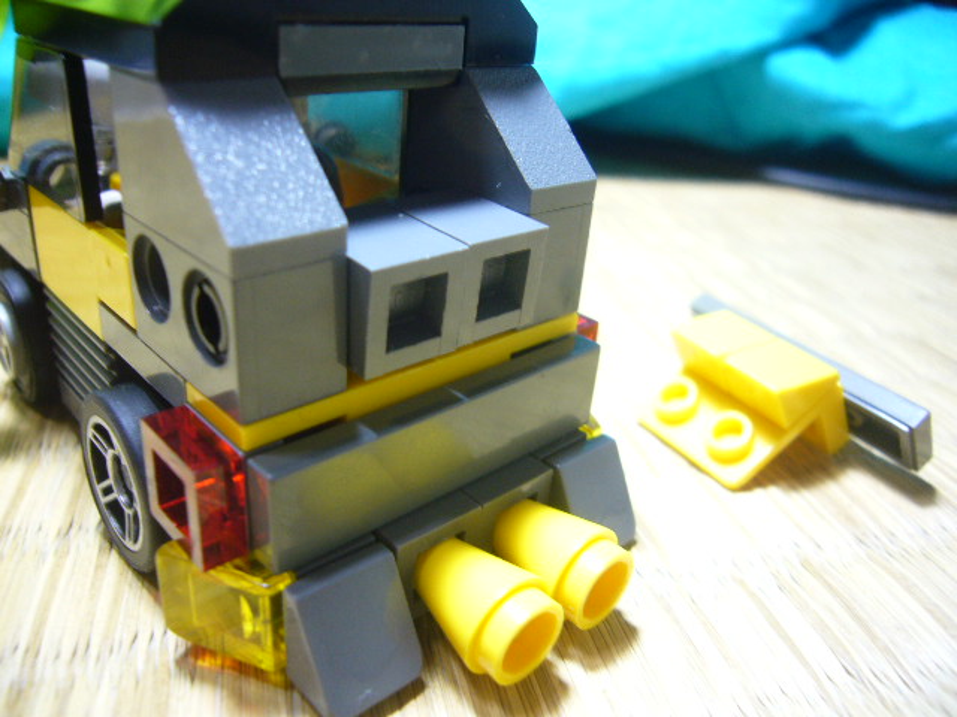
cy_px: 358
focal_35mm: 28
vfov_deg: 49.7
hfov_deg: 63.4
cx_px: 478
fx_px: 774
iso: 100
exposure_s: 1/8
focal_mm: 4.6
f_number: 2.8
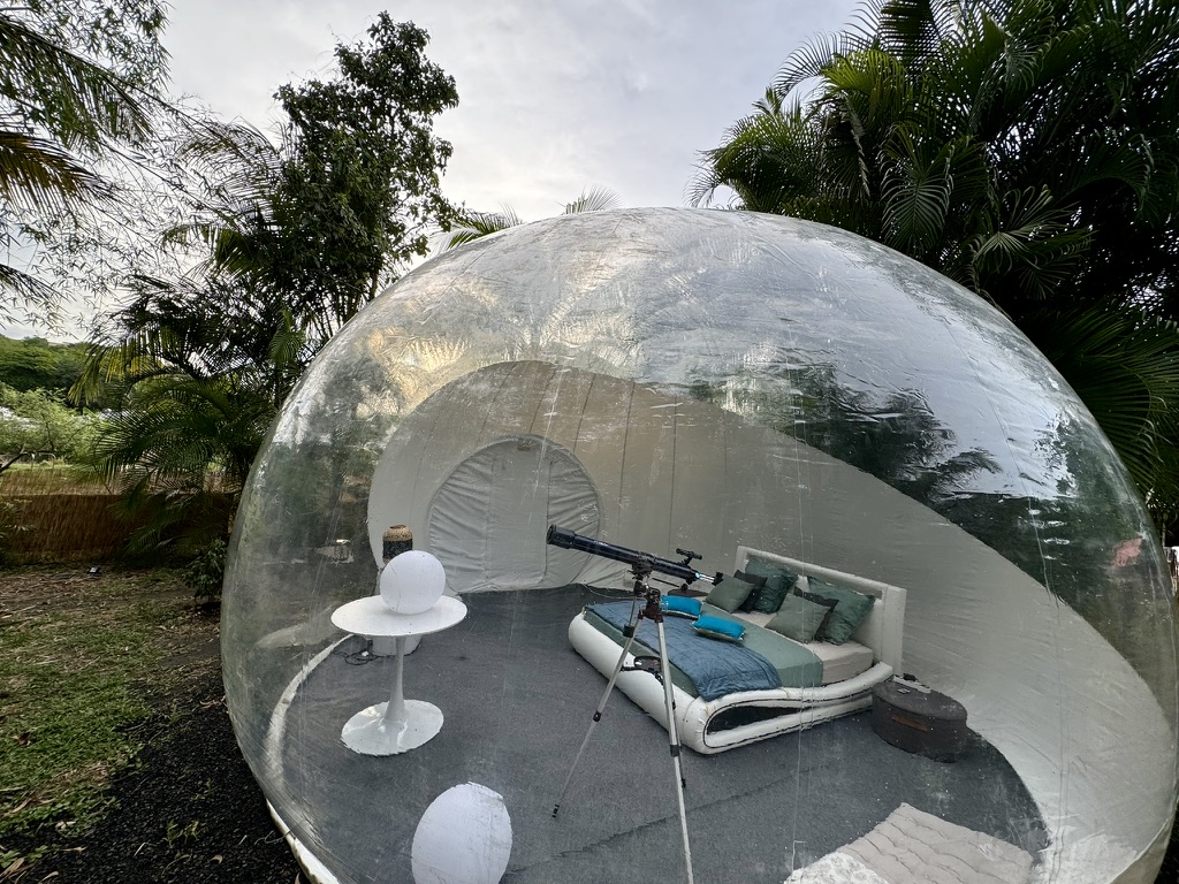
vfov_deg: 85.7
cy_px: 442
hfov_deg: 102.1
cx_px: 590
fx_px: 477
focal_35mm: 14
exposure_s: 1/296
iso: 40
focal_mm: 2.22
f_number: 2.2
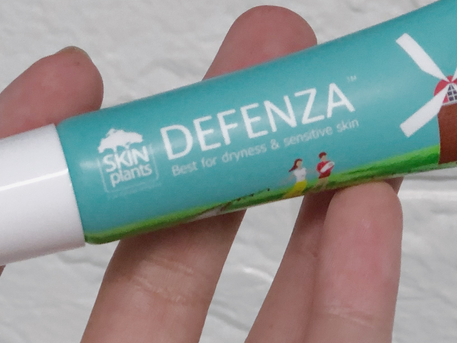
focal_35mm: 141
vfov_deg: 10.5
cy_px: 52
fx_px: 1861
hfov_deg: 14.0
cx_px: 152
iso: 64
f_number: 2.8
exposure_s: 1/33
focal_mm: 6.6
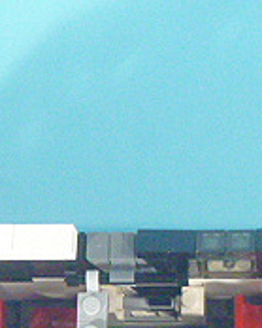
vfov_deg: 15.0
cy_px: 345
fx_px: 1222
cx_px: 287
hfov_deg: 12.0
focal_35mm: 126
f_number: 3.5
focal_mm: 6.3
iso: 800
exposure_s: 1/20
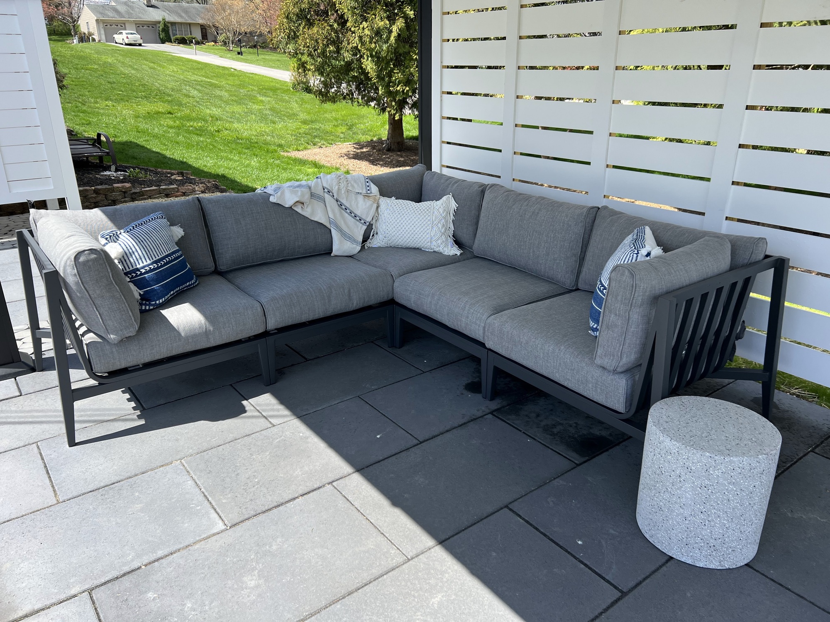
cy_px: 311
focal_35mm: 26
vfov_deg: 53.1
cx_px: 415
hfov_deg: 67.3
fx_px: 623
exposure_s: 1/1511
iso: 50
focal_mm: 5.7
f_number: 1.5
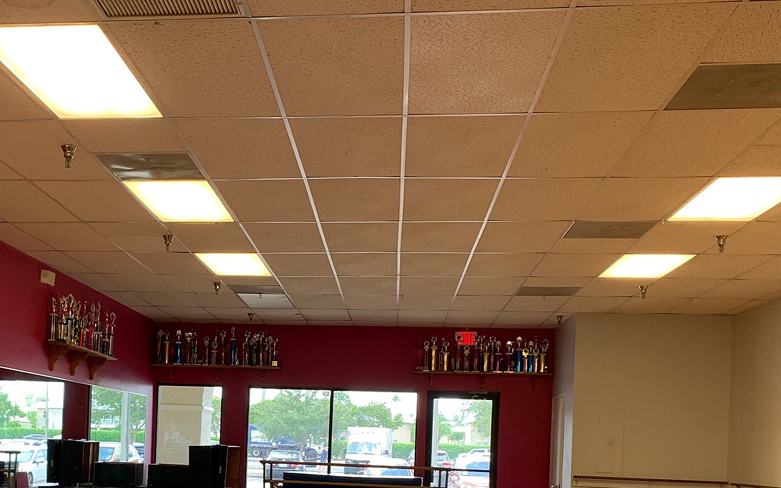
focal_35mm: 47
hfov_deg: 41.9
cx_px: 245
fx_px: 1000
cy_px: 446
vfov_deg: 26.4
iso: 50
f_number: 1.8
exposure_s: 1/60
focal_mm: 4.25
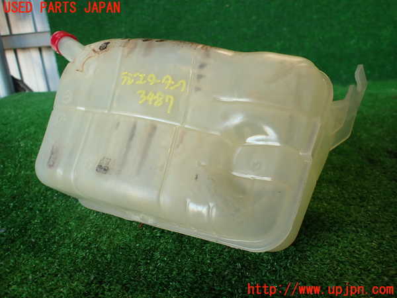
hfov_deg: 69.4
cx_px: 198
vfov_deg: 54.9
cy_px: 149
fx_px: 287
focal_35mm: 25
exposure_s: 1/60
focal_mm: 4.5
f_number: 2
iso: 100
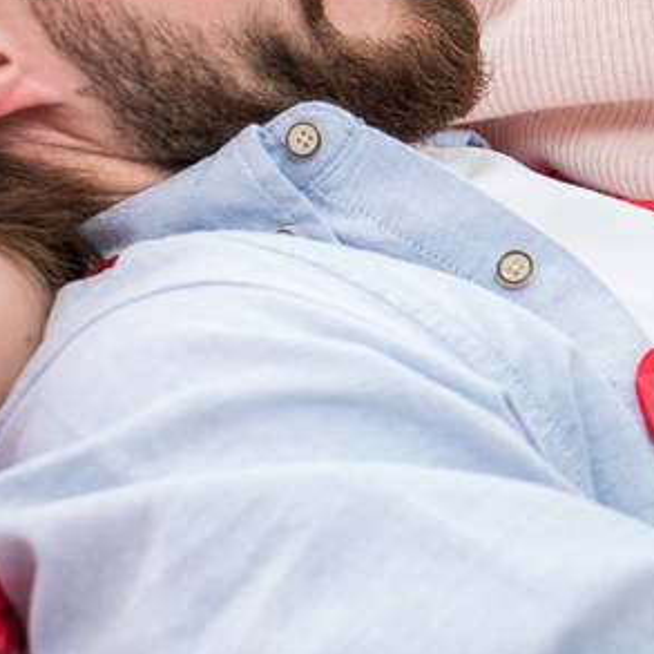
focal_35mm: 104
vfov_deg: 16.4
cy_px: -3
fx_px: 2223
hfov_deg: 15.9
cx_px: 847
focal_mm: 35
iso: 160
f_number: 4
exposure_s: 1/250
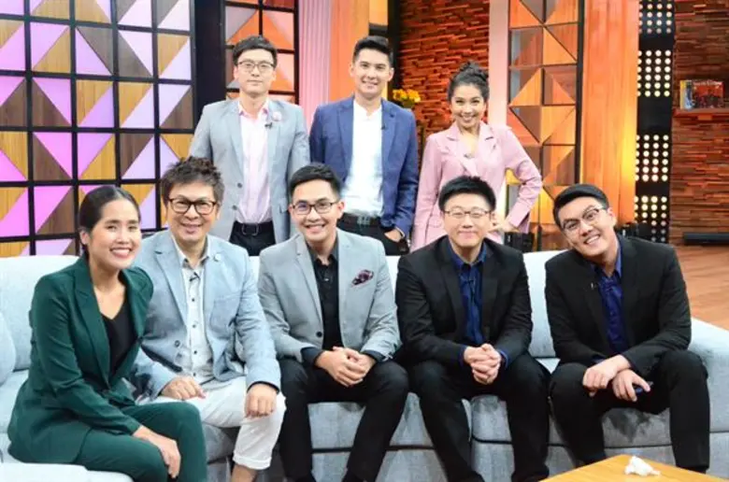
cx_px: 364
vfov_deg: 25.6
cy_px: 241
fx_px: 1061
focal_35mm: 52
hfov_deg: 37.9
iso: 6400
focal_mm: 35
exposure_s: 1/400
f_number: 3.8
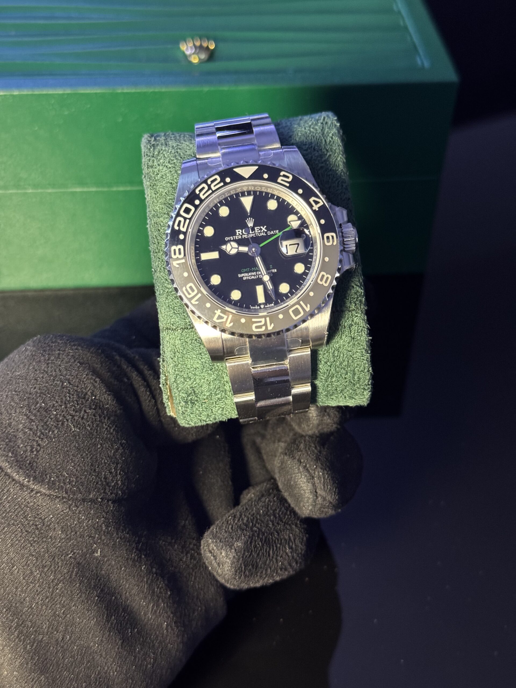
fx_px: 954
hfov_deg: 30.3
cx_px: 258
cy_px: 344
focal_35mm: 48
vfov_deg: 39.7
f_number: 1.78
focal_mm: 6.76
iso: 500
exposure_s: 1/35
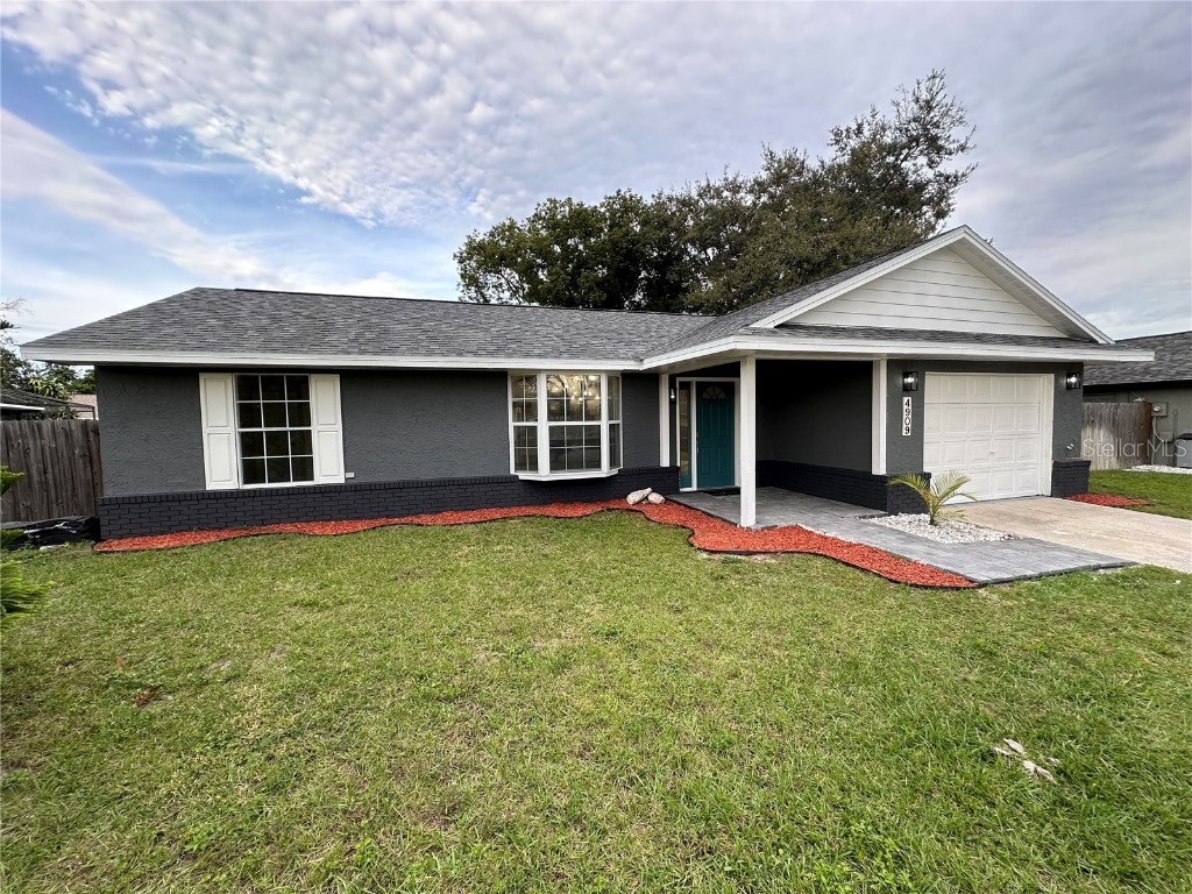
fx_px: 482
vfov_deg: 85.7
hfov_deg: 102.1
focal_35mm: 14
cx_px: 596
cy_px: 447
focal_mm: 2.22
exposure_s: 1/186
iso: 40
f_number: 2.2
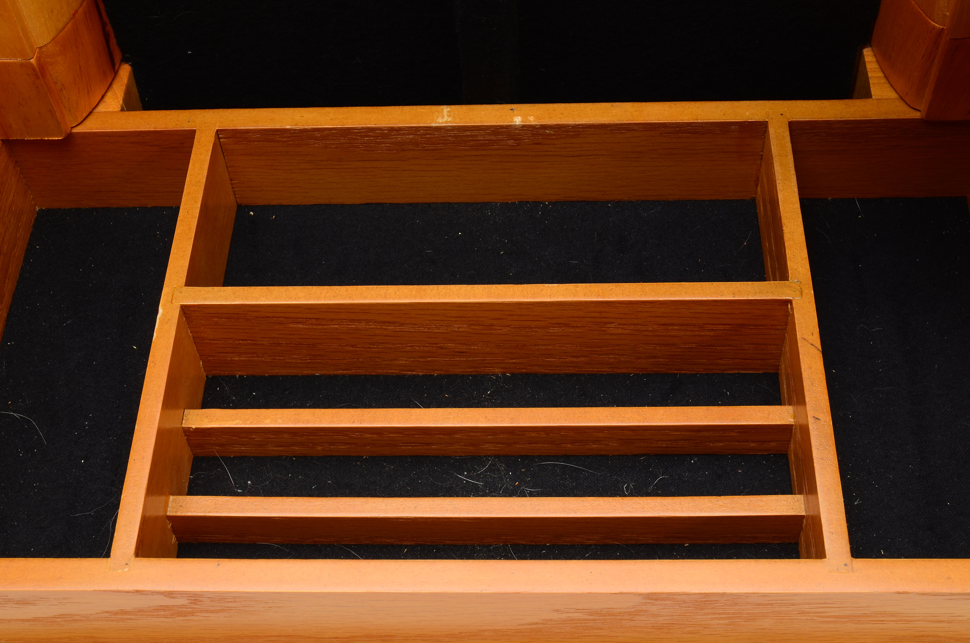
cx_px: 485
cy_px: 322
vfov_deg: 25.6
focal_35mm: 52
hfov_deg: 37.9
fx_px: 1412
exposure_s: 1/160
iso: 100
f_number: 18
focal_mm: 35
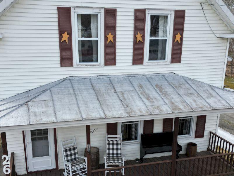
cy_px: 120
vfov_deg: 35.5
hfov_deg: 46.8
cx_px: 110
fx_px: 270
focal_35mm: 40
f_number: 1.7
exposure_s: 1/1000
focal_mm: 6.72
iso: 130
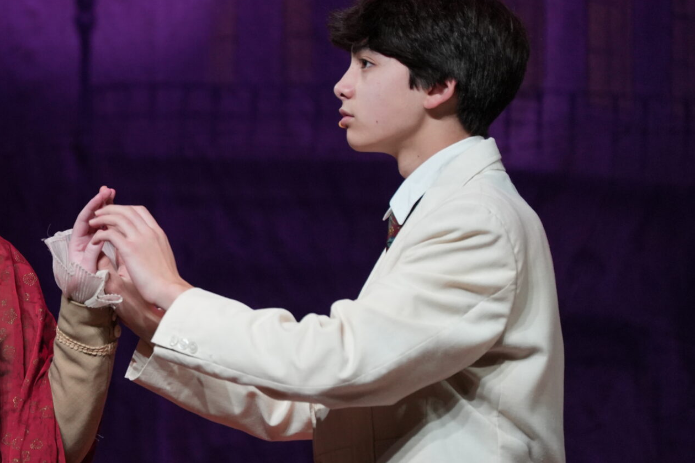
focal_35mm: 484
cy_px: 211
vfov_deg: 2.8
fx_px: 9342
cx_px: 87
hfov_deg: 4.3
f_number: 5.6
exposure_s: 1/250
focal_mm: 238
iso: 2000
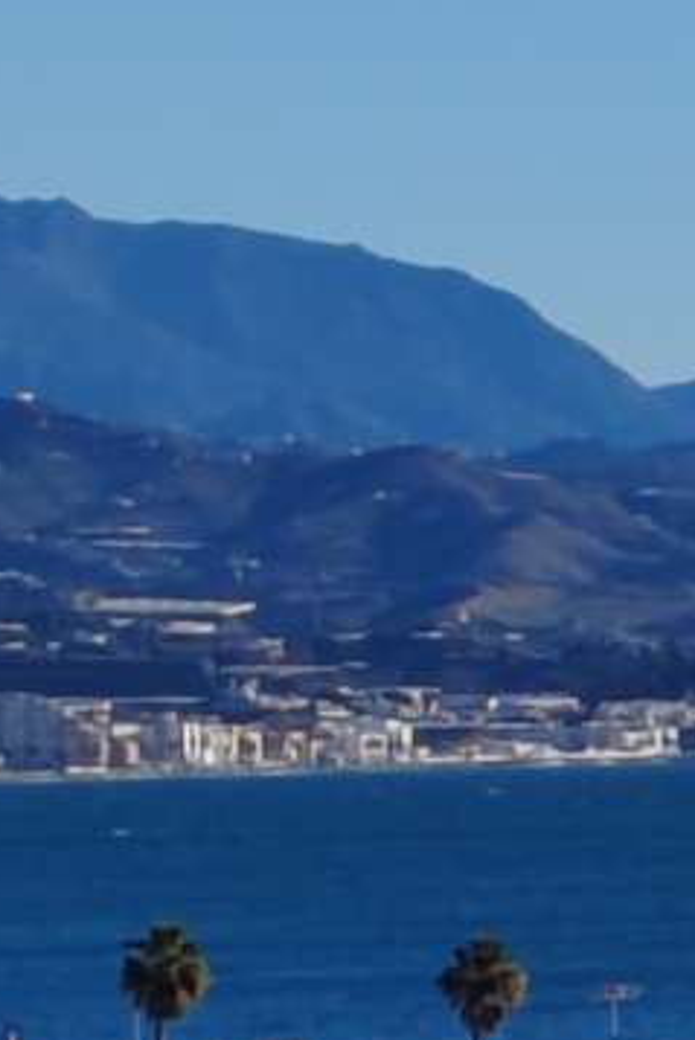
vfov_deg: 5.1
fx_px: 11716
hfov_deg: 3.3
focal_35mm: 405
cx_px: 1902
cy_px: 394
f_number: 1.9
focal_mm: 5.52
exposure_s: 1/2200
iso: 100
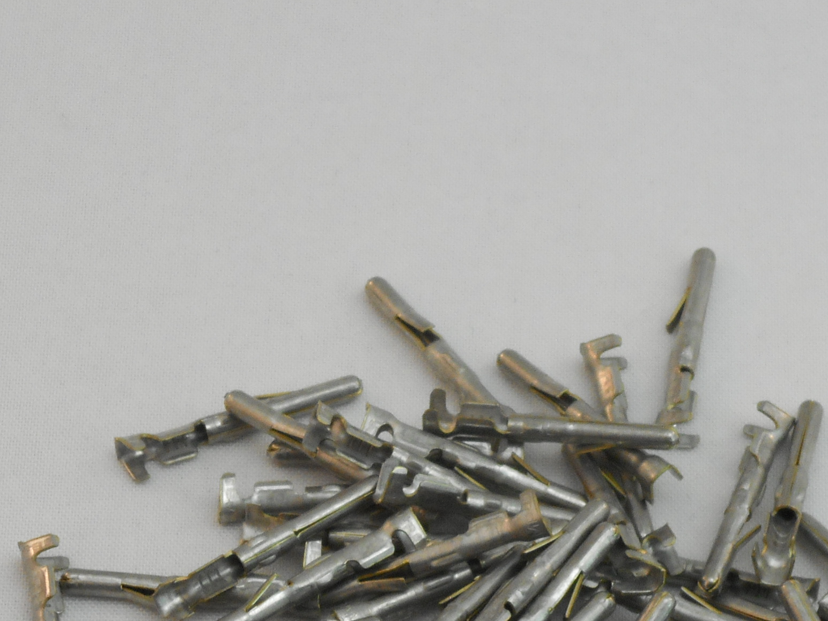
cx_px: 583
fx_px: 5765
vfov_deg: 6.1
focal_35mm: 241
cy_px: 706
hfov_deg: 8.2
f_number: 5.8
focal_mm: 18.2
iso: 220
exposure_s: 1/60
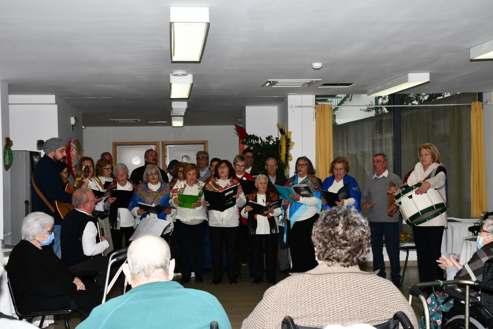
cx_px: 246
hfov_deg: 38.9
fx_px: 698
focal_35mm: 51
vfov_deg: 26.5
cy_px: 164
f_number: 6.3
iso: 200
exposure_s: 1/80
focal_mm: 34
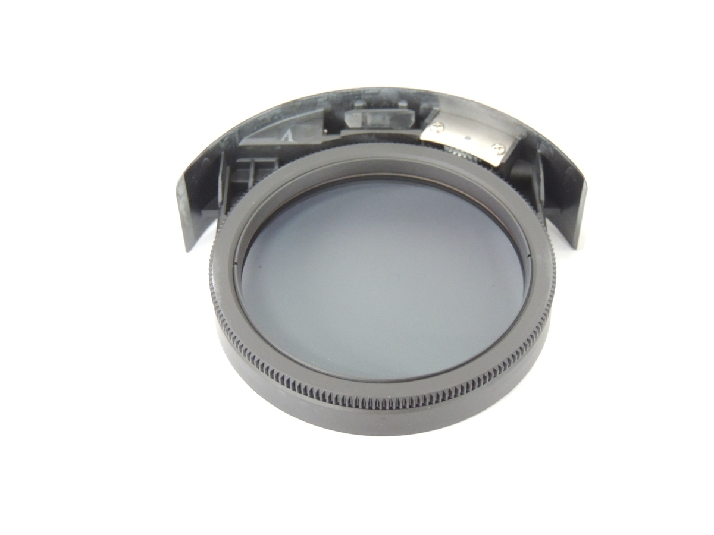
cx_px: 357
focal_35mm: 55
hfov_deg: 34.9
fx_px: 1134
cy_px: 268
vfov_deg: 26.6
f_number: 3.7
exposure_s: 1/13
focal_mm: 9.8
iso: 800
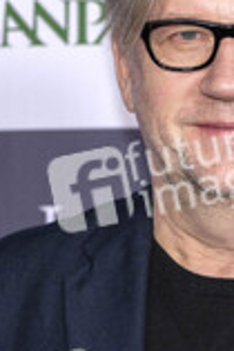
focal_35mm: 258
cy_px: 291
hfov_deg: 5.3
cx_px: 227
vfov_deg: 8.0
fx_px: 2521
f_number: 5.6
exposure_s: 1/200
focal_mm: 102
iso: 800
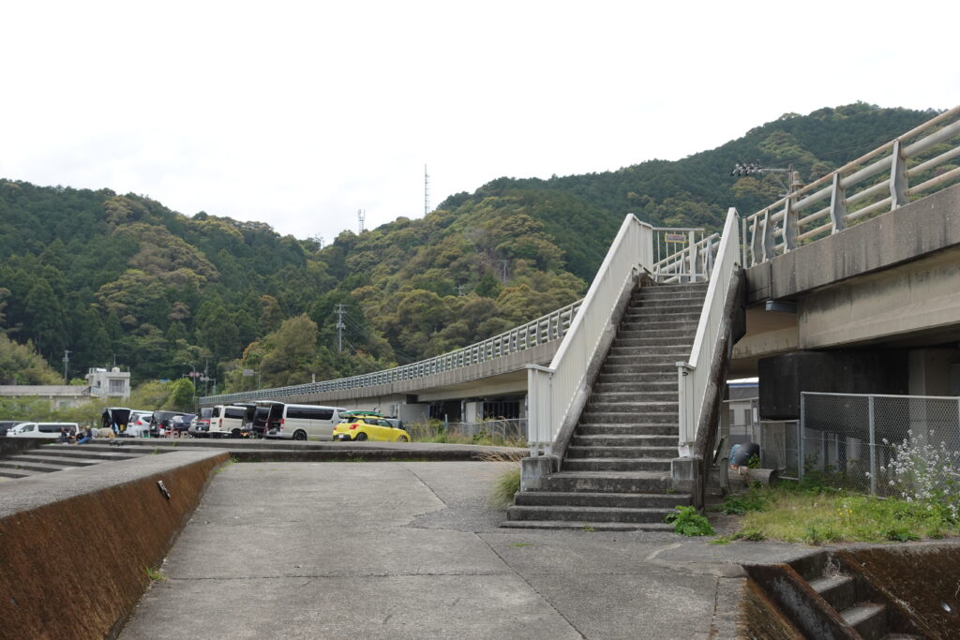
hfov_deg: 43.6
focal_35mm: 45
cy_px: 320
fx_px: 1200
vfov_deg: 29.9
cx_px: 480
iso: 125
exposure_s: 1/640
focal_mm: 16.39
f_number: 4
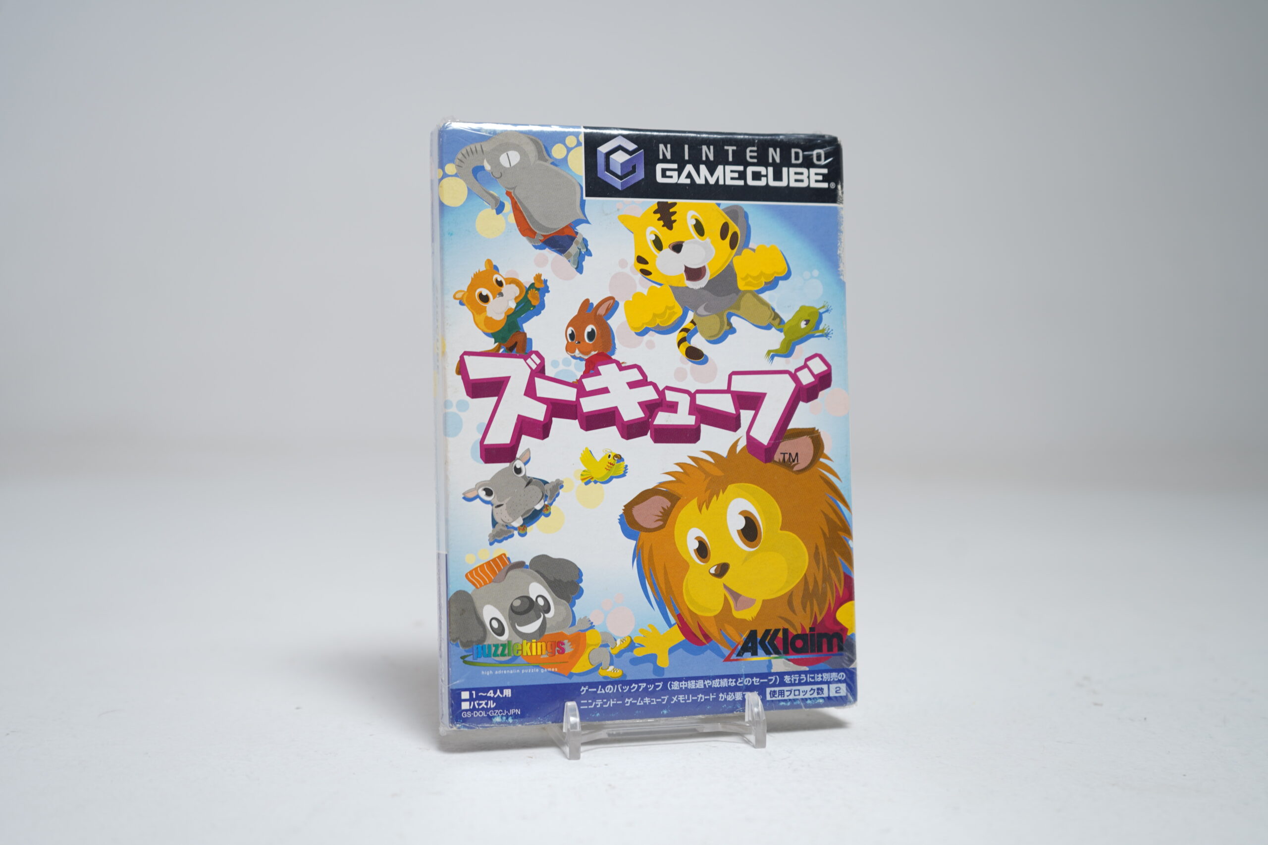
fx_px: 1550
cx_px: 634
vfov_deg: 30.5
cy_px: 422
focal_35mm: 44
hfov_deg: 44.5
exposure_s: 1/6
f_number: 5
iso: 64
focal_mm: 44
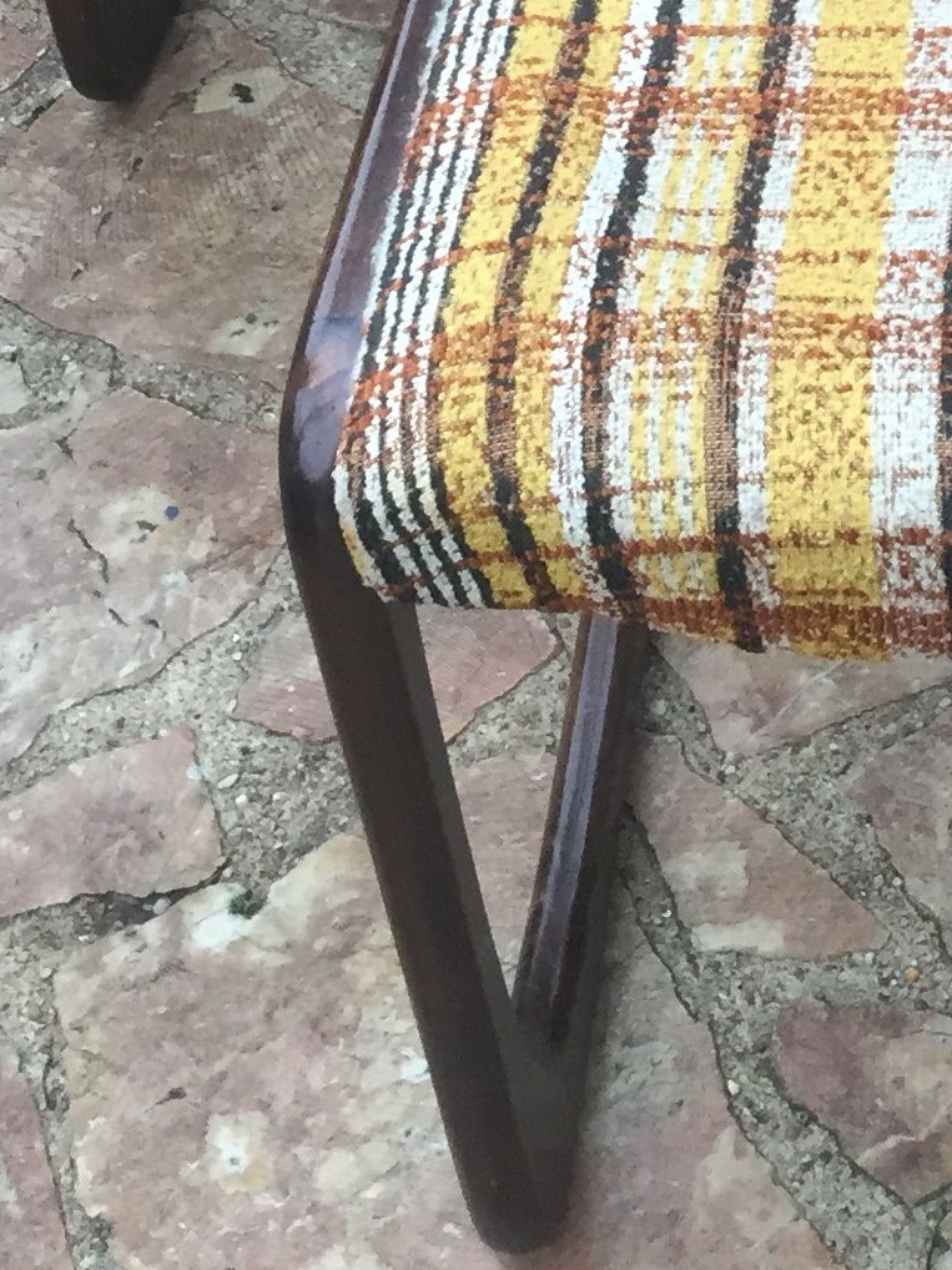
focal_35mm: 93
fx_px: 3412
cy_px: -524
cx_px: 1223
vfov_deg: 19.0
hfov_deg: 15.2
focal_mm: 4.15
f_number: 2.2
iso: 64
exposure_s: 1/30
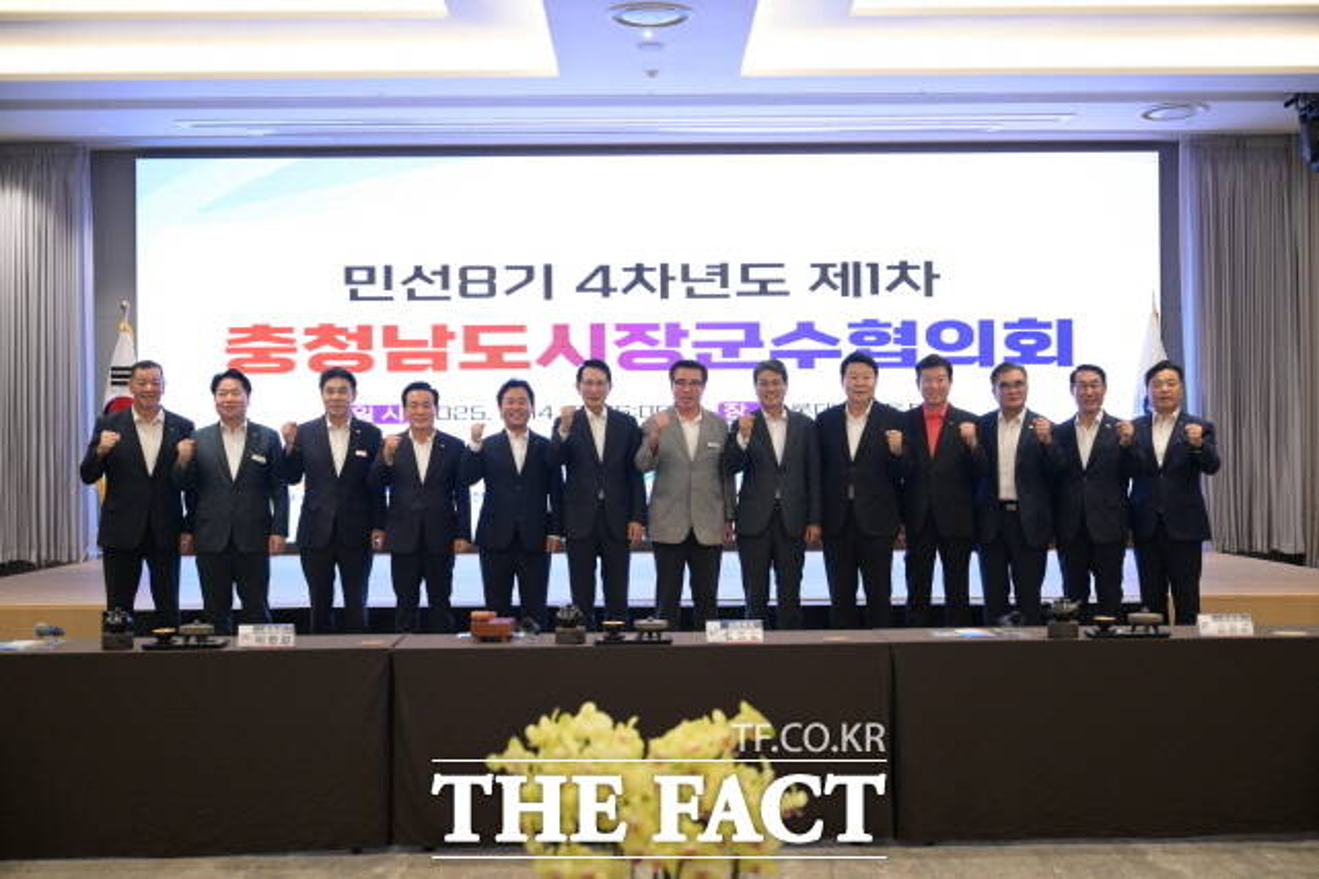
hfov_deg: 44.5
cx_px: 660
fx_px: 1612
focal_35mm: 44
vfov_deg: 30.5
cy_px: 440
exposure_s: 1/160
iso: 1600
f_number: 2.8
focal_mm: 44
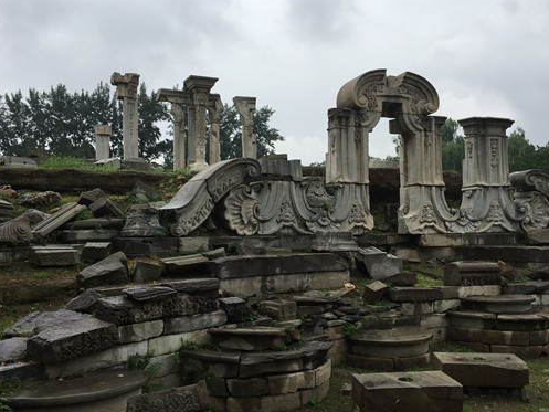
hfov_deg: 52.6
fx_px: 555
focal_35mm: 35
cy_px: 210
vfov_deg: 40.7
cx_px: 282
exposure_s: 1/1221
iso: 25
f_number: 2.2
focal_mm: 4.15
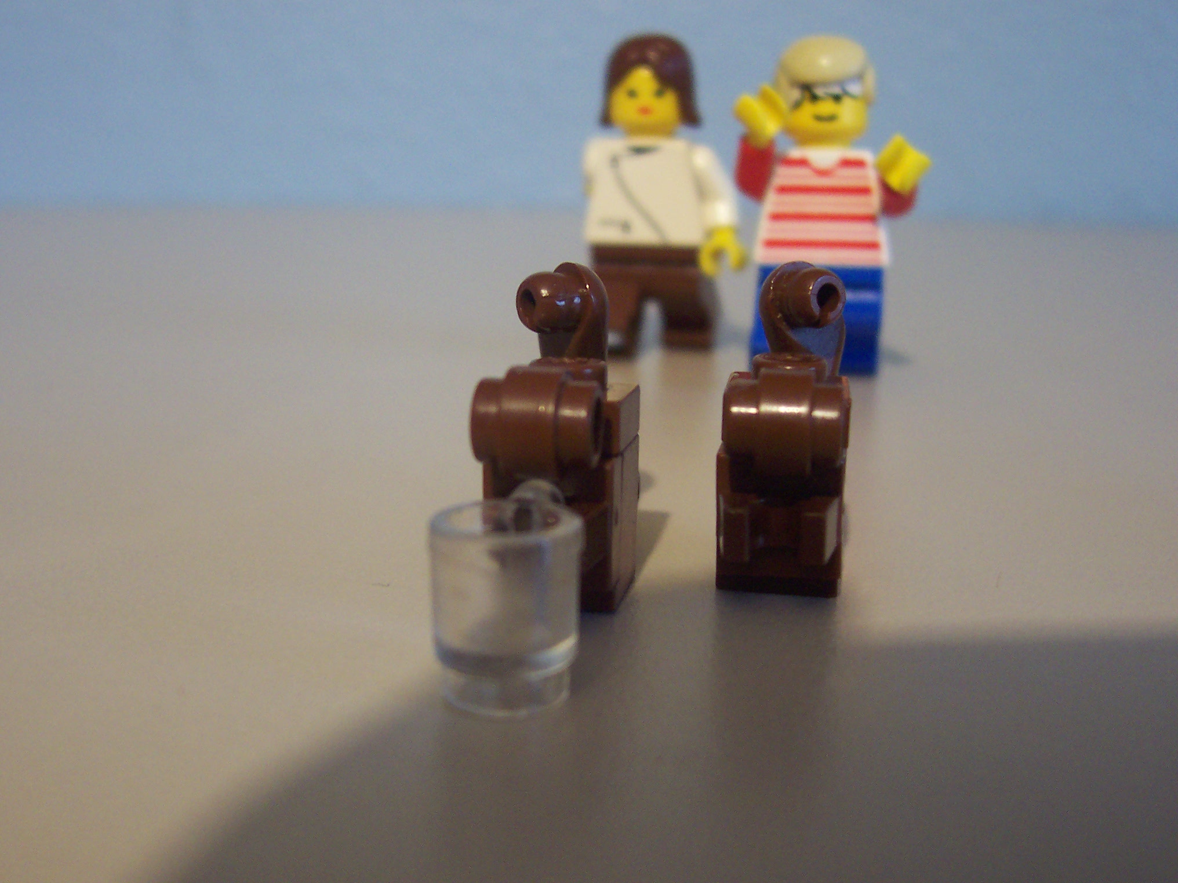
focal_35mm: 37
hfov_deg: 50.1
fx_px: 1259
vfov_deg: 38.7
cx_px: 589
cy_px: 442
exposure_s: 1/8
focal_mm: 5.6
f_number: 2.8
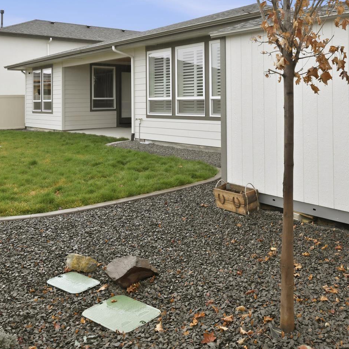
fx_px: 411
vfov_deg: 44.6
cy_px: 91
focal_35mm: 36
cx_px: 241
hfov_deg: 45.1
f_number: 8
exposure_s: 1/60
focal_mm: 16
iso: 500
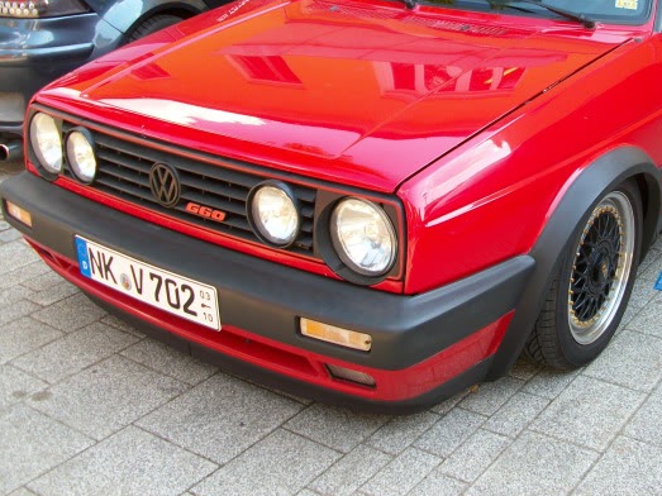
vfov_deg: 27.7
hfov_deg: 36.0
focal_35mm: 52
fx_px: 994
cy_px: 135
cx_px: 495
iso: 80
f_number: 2.9
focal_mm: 5.7
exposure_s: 1/115
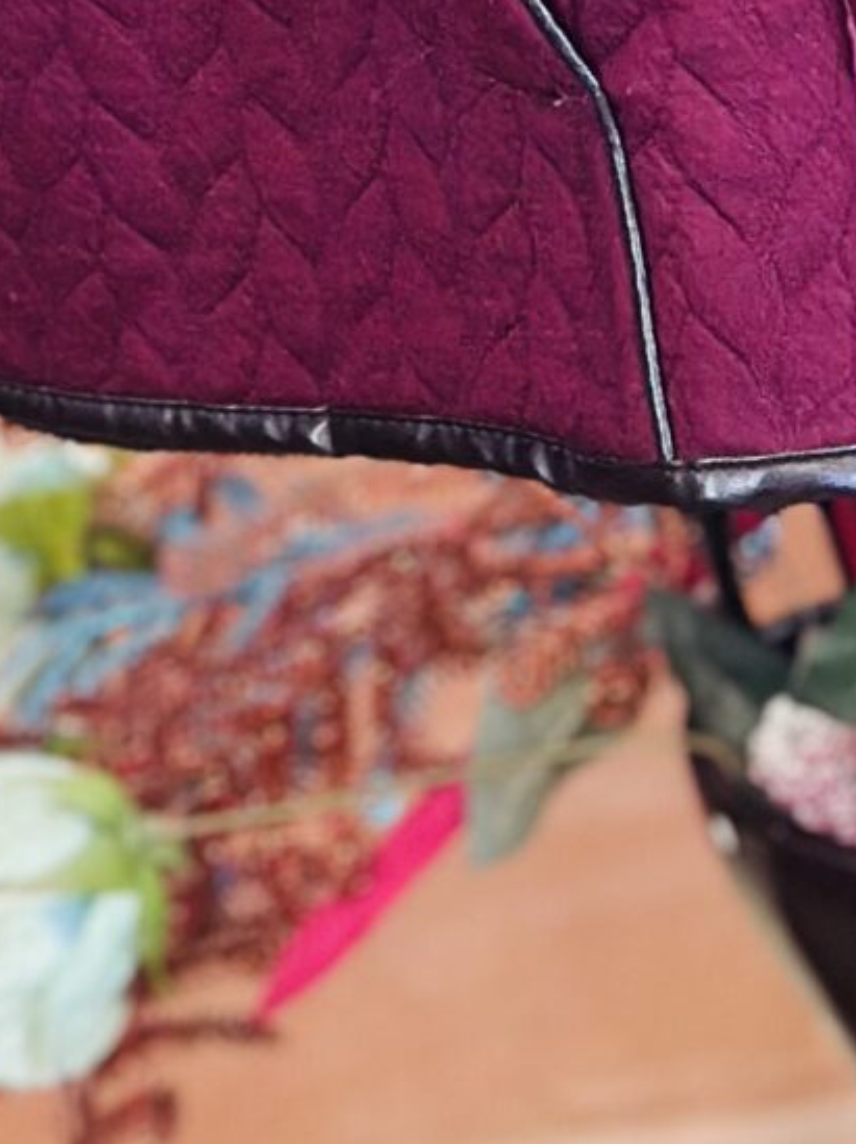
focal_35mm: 224
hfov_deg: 6.5
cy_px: -1486
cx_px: -396
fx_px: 7394
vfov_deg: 8.2
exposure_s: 1/50
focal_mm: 6.86
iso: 200
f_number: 1.78
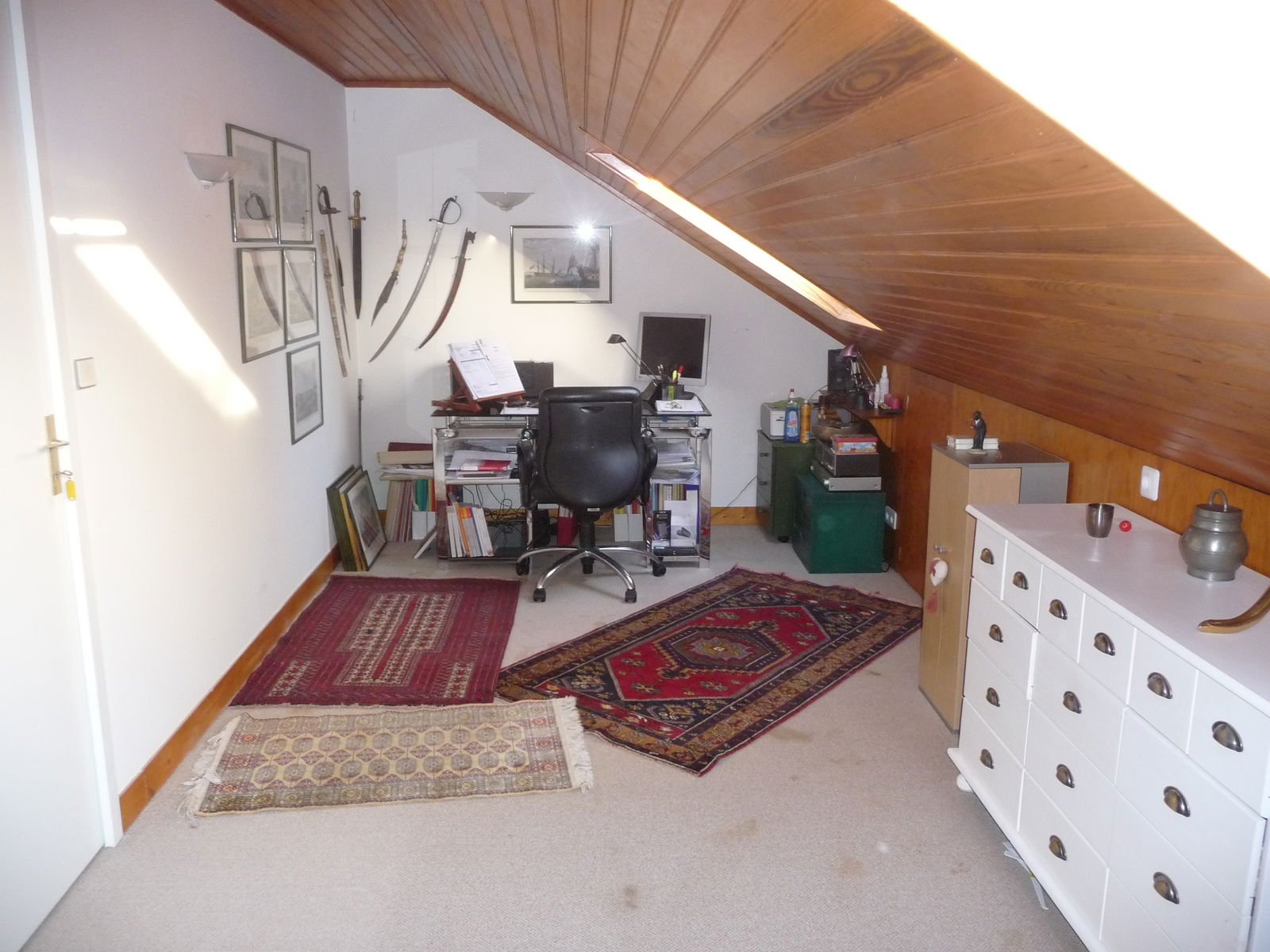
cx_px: 635
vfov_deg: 49.7
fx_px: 1027
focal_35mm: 28
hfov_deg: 63.4
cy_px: 476
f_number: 3.3
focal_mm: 4.7
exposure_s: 1/8
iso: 400
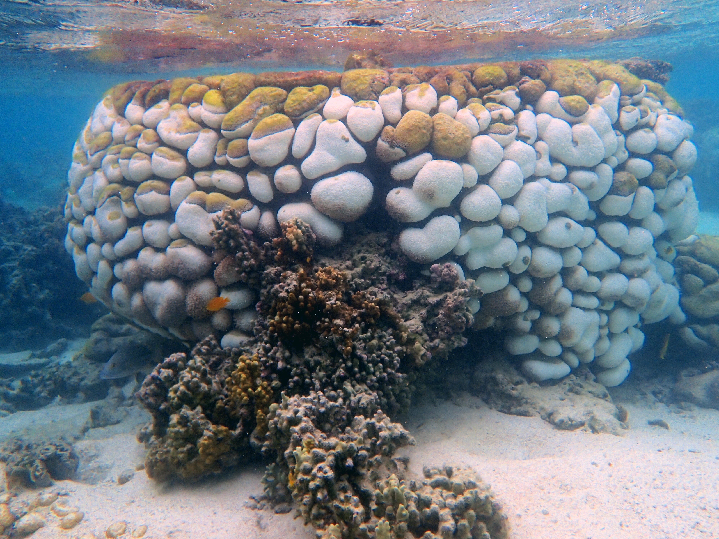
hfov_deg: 56.8
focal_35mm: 32
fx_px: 665
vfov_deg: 44.2
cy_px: 270
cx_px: 360
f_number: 3.2
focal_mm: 5.79
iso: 100
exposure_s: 1/400
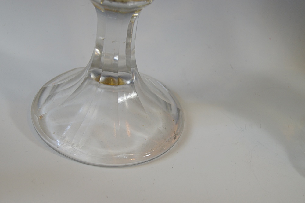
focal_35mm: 72
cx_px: 152
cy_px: 102
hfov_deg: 28.1
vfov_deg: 18.9
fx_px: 609
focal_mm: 48
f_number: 5.3
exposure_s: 1/60
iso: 450
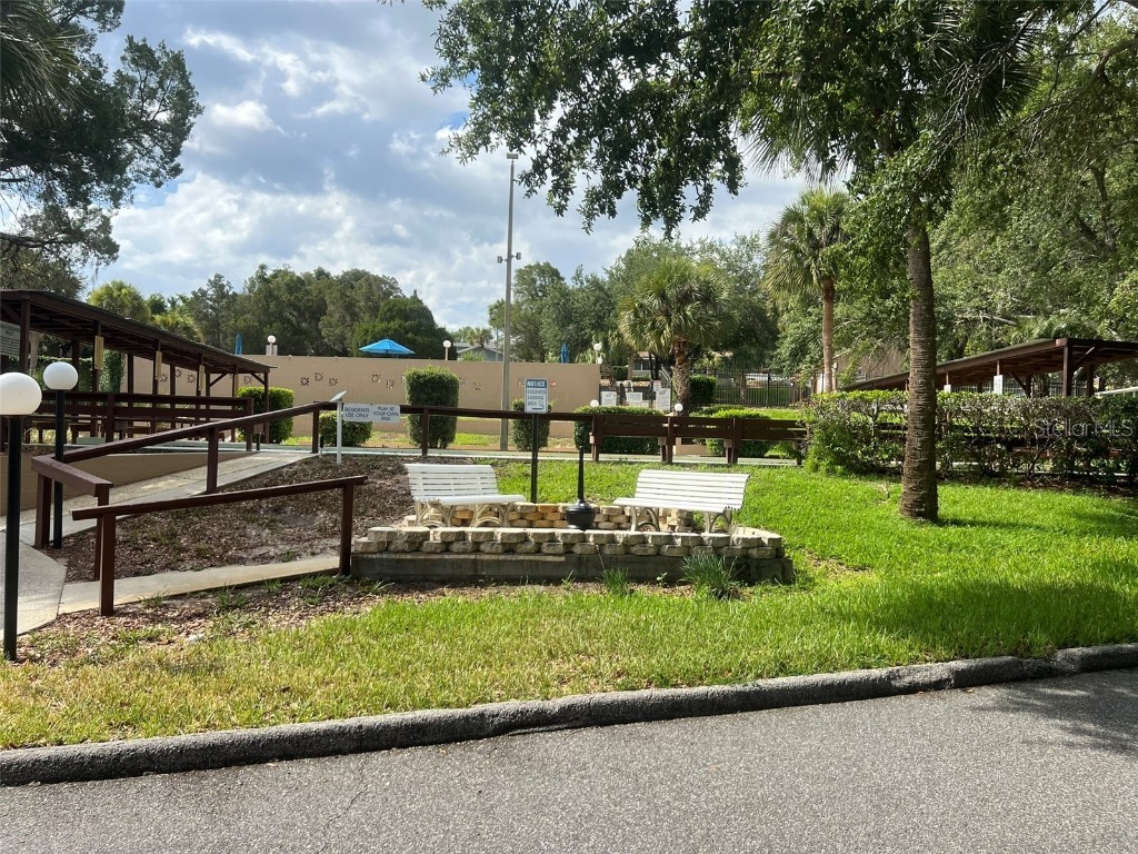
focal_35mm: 26
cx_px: 569
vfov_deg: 53.1
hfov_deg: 67.3
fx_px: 855
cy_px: 427
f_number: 1.5
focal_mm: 5.7
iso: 50
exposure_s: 1/2994
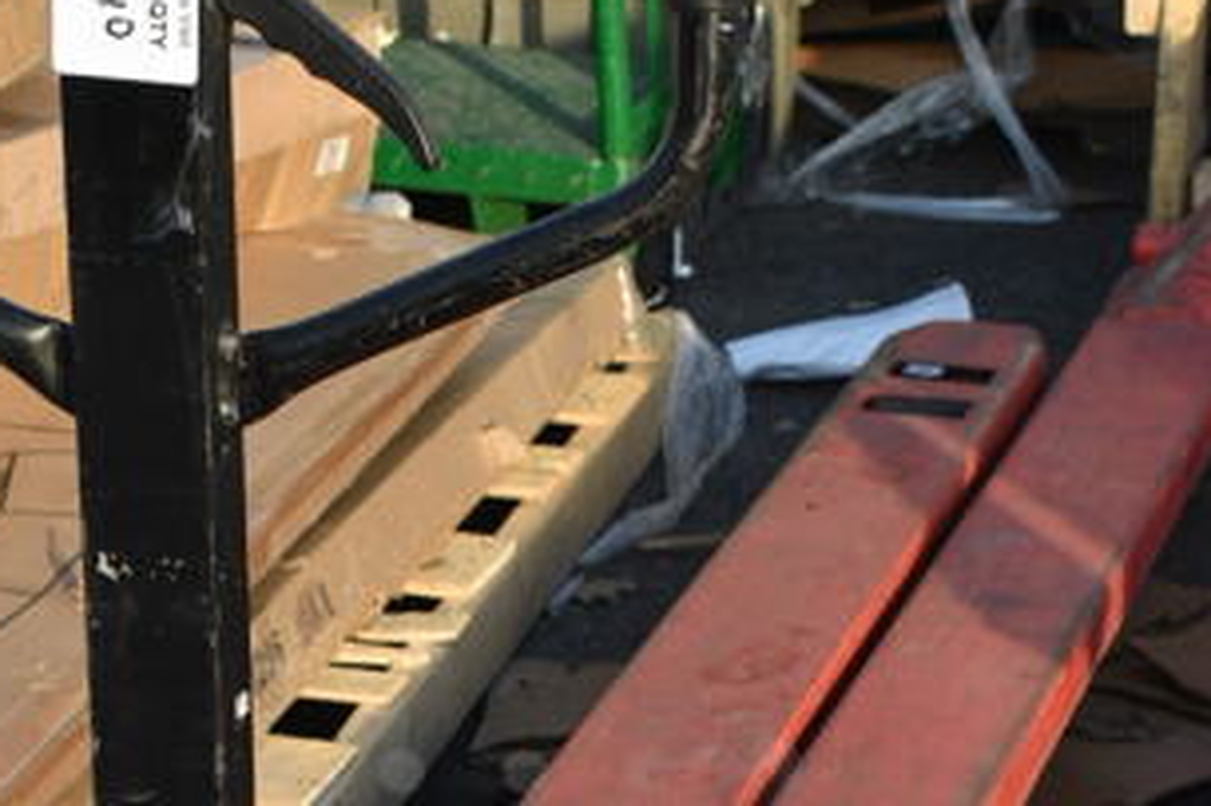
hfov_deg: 16.3
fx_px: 4236
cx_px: 524
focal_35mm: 126
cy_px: 935
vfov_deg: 10.7
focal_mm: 28
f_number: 7.1
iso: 100
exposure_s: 1/200
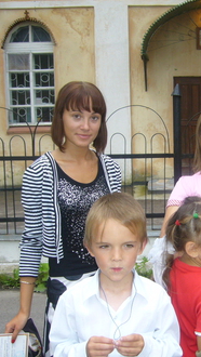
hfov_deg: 22.5
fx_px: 492
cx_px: 182
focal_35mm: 52
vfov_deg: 39.8
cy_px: 180
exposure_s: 1/400
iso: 80
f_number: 2.8
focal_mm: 5.8
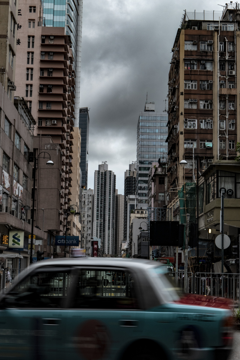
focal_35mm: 65
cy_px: 180
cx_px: 120
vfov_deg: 31.0
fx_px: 650
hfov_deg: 20.9
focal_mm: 23.7
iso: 200
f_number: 11
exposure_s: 1/125
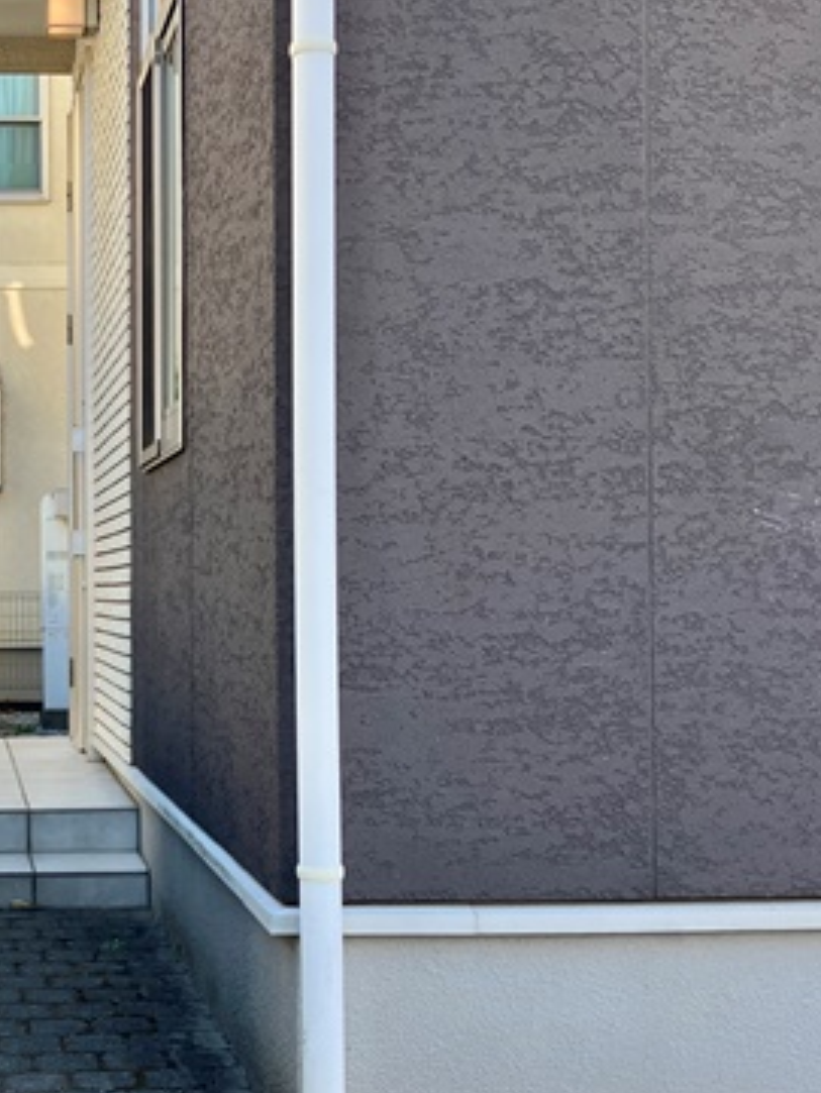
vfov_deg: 32.7
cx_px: 3
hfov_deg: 23.8
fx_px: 1865
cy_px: 612
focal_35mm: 59
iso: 32
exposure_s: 1/165
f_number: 1.8
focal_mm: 3.99
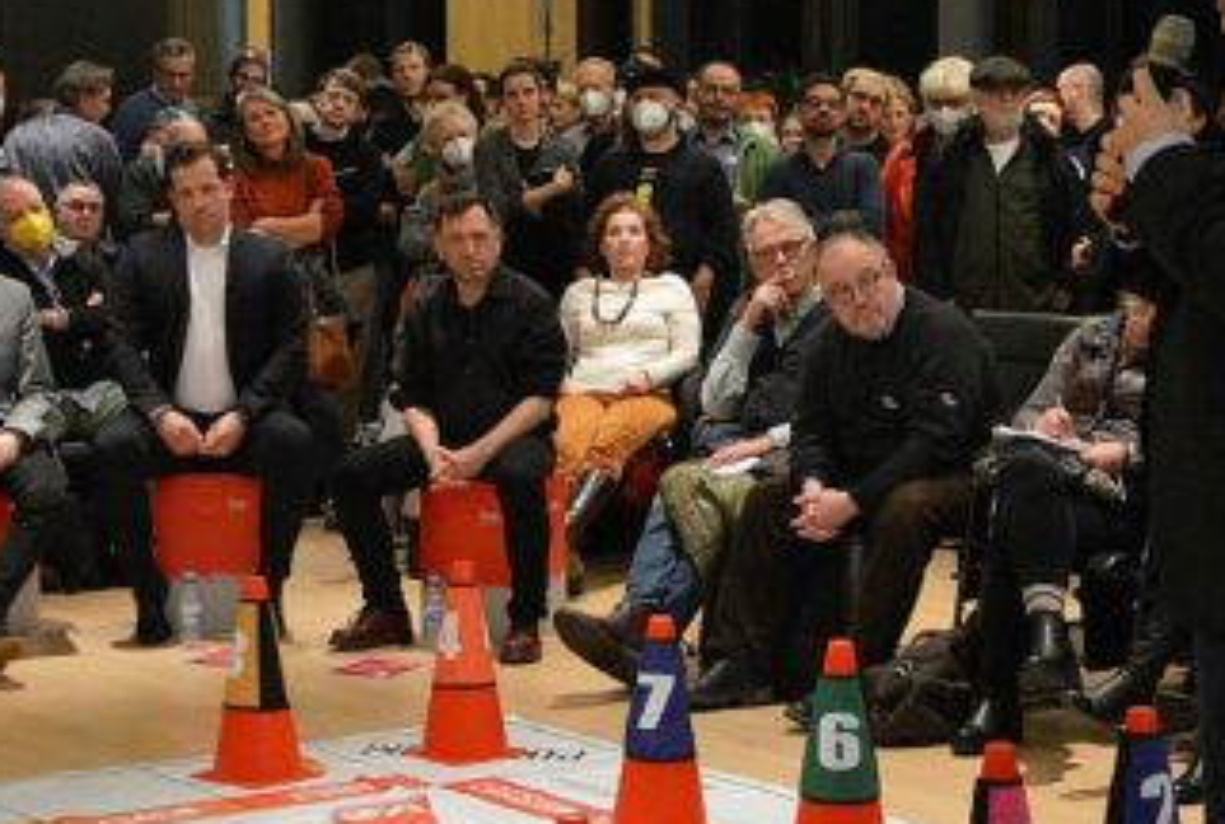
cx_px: 450
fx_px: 2662
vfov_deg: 17.6
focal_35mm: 78
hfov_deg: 25.8
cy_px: 502
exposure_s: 1/200
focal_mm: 24
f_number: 3.8
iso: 3200
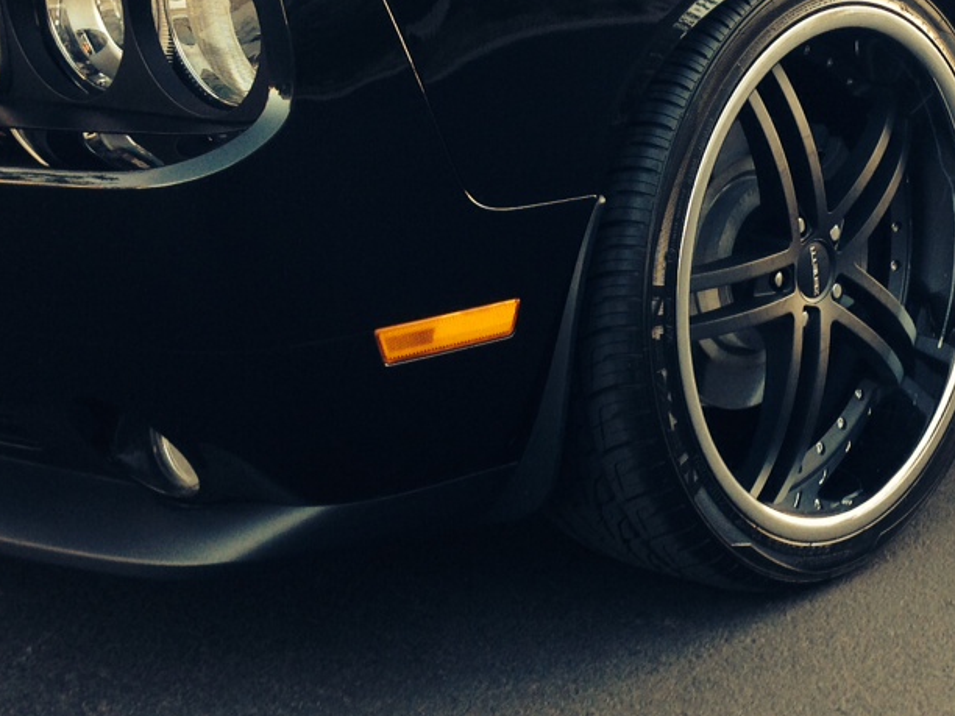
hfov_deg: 27.9
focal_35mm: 69
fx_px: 1904
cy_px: 189
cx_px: 677
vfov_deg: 21.2
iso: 64
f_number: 2.4
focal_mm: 4.12
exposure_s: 1/40
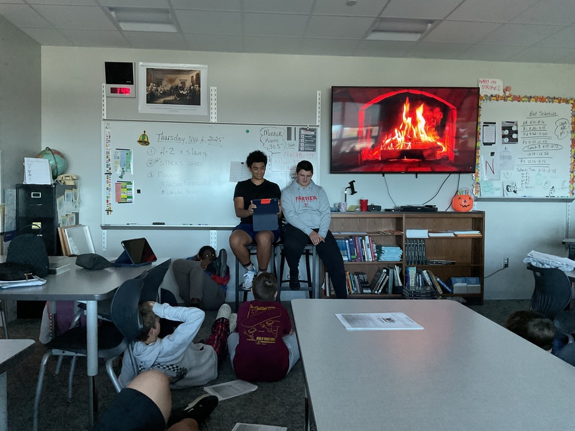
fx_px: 482
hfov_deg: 61.7
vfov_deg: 48.2
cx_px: 288
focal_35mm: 29
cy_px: 216
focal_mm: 3
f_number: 1.8
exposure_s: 1/60
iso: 200
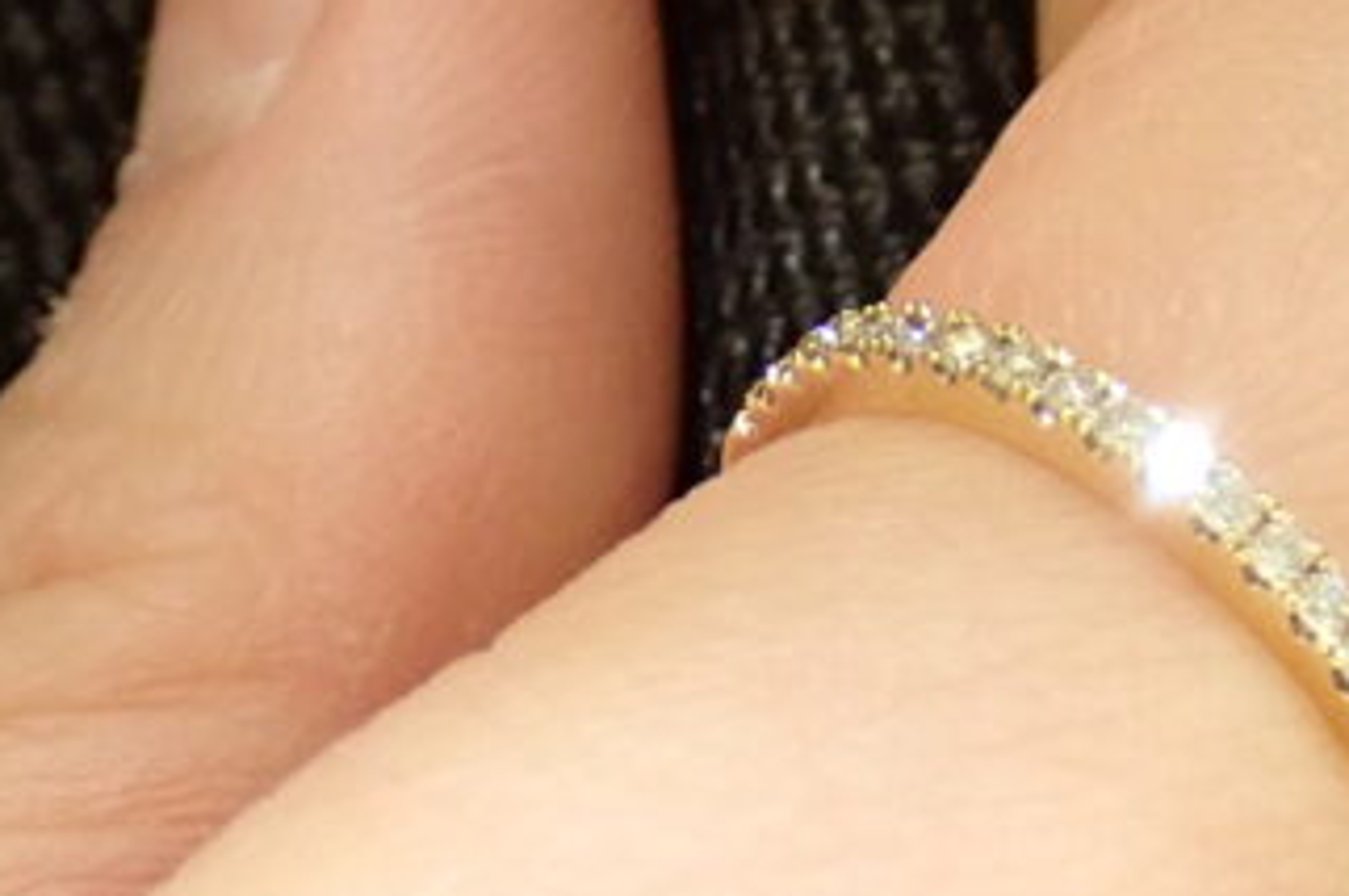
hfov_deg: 8.9
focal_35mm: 225
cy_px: -339
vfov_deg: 6.0
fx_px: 8423
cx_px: 2233
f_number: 3.5
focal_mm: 10.35
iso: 400
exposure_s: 1/60
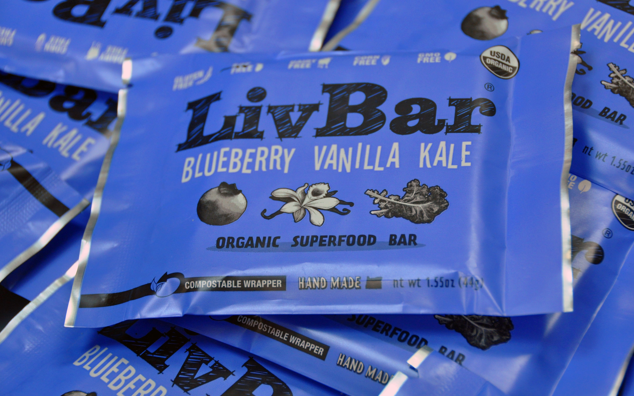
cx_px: 335
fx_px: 1987
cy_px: 195
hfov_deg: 18.1
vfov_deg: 11.4
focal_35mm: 115
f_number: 5
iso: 800
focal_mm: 70
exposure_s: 1/60
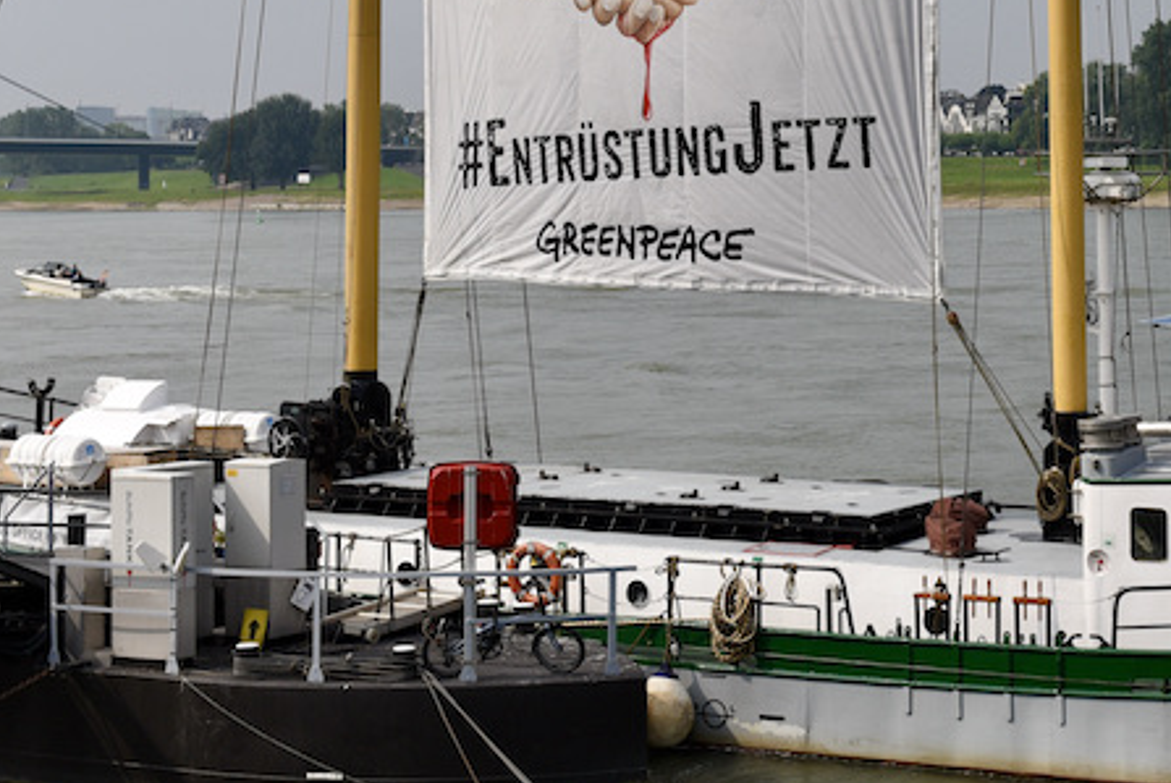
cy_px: 147
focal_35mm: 87
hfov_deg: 23.0
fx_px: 2833
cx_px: 943
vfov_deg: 15.6
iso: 320
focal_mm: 38
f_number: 4.5
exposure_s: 1/4000
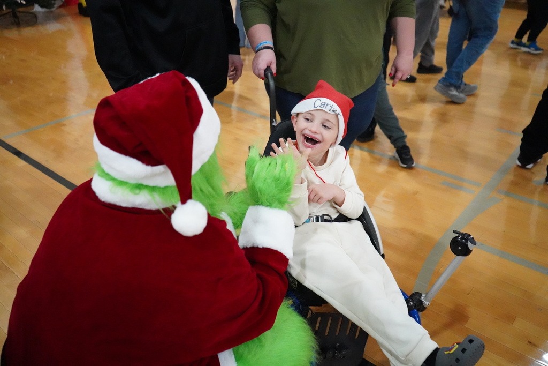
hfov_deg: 61.9
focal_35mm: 30
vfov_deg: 43.6
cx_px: 274
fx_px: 457
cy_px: 183
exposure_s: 1/1600
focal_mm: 30
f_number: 3.5
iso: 32000
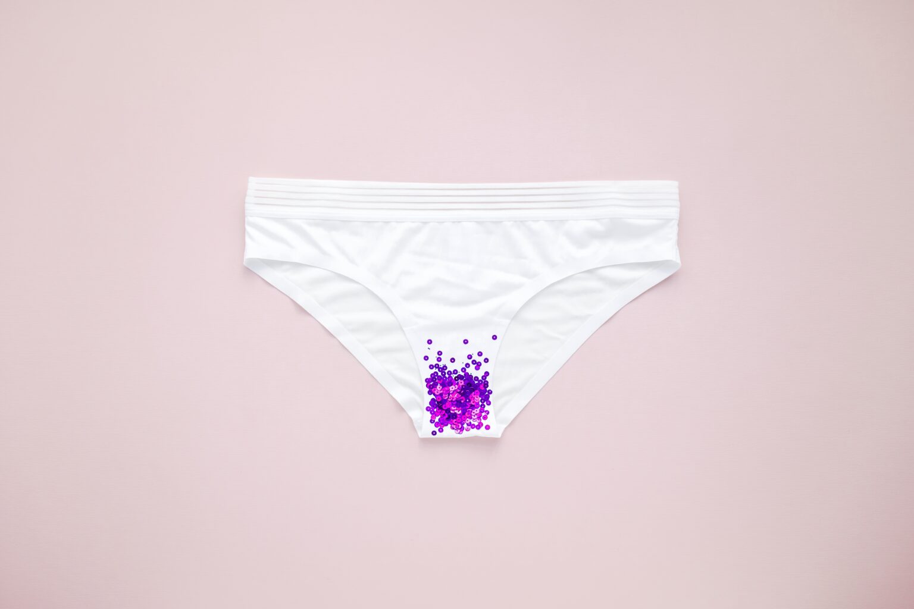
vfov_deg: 25.5
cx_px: 457
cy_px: 304
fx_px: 1346
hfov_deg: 37.5
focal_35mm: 53
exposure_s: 1/100
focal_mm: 35
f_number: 3.6
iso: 200
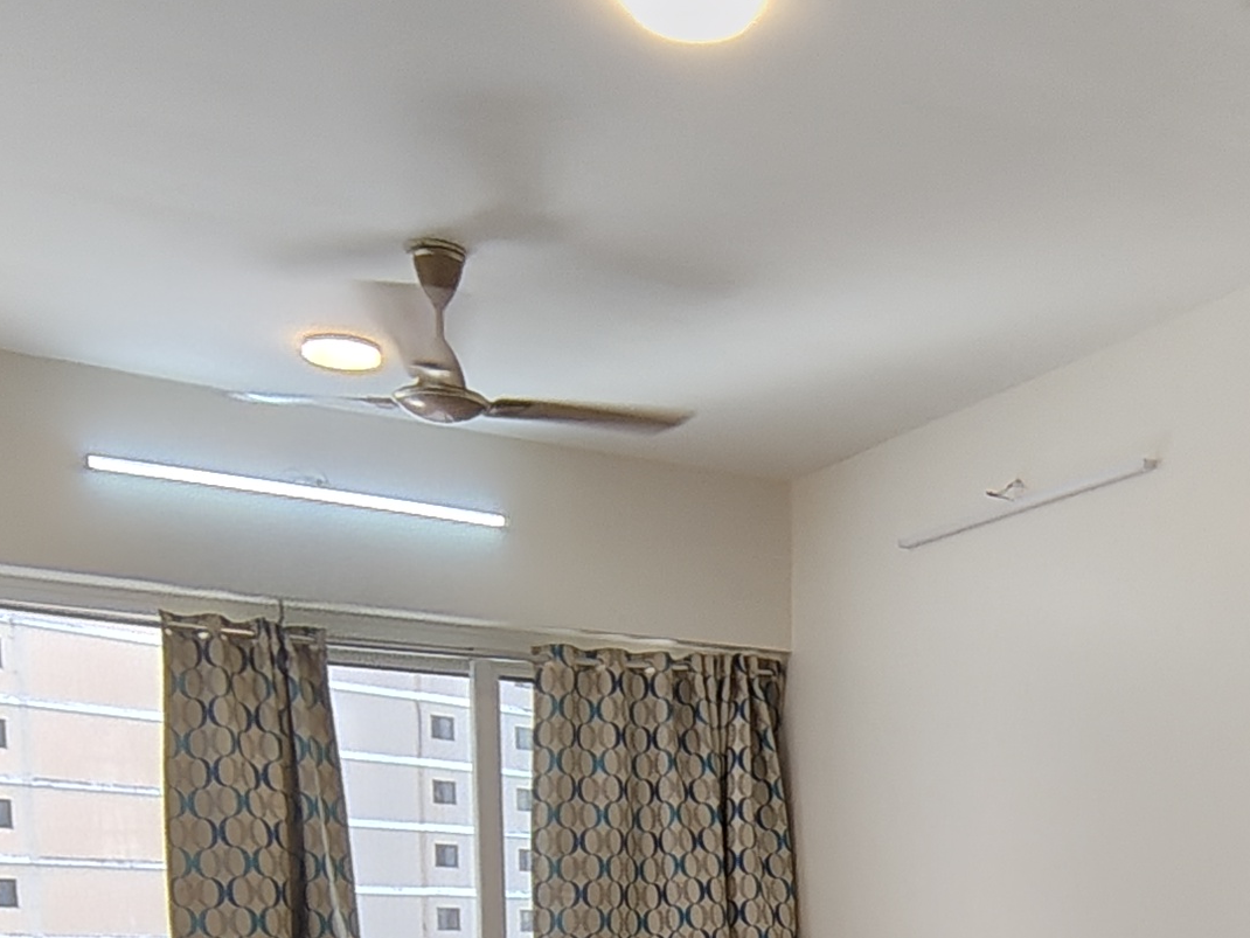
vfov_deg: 26.8
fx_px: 1661
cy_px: 1208
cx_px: 940
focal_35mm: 46
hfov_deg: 40.1
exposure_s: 1/104
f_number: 2.2
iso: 50
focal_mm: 1.64
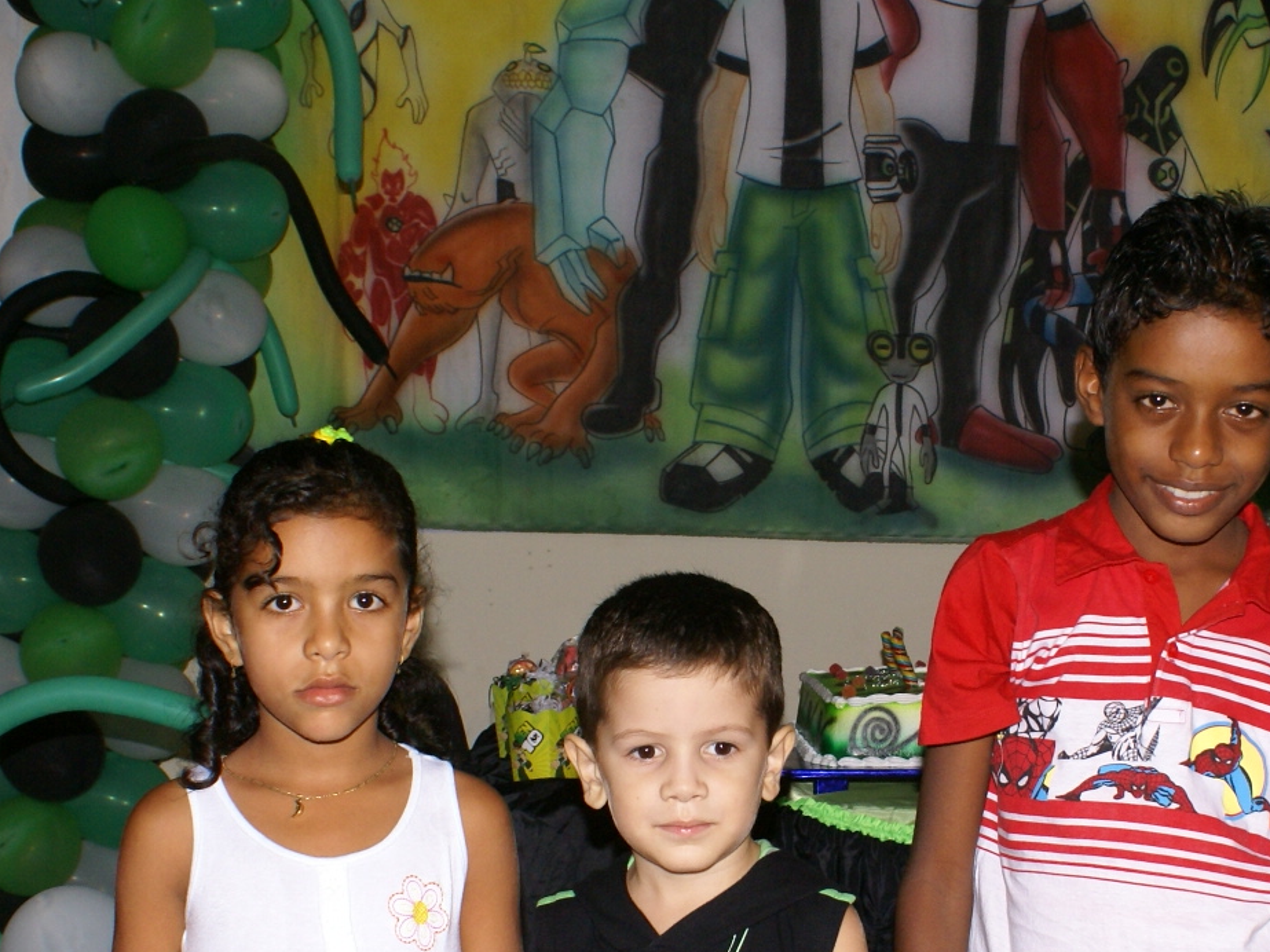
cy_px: 649
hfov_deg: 32.1
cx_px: 760
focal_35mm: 60
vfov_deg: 24.3
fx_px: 2201
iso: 400
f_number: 5.6
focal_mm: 20
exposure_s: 1/60
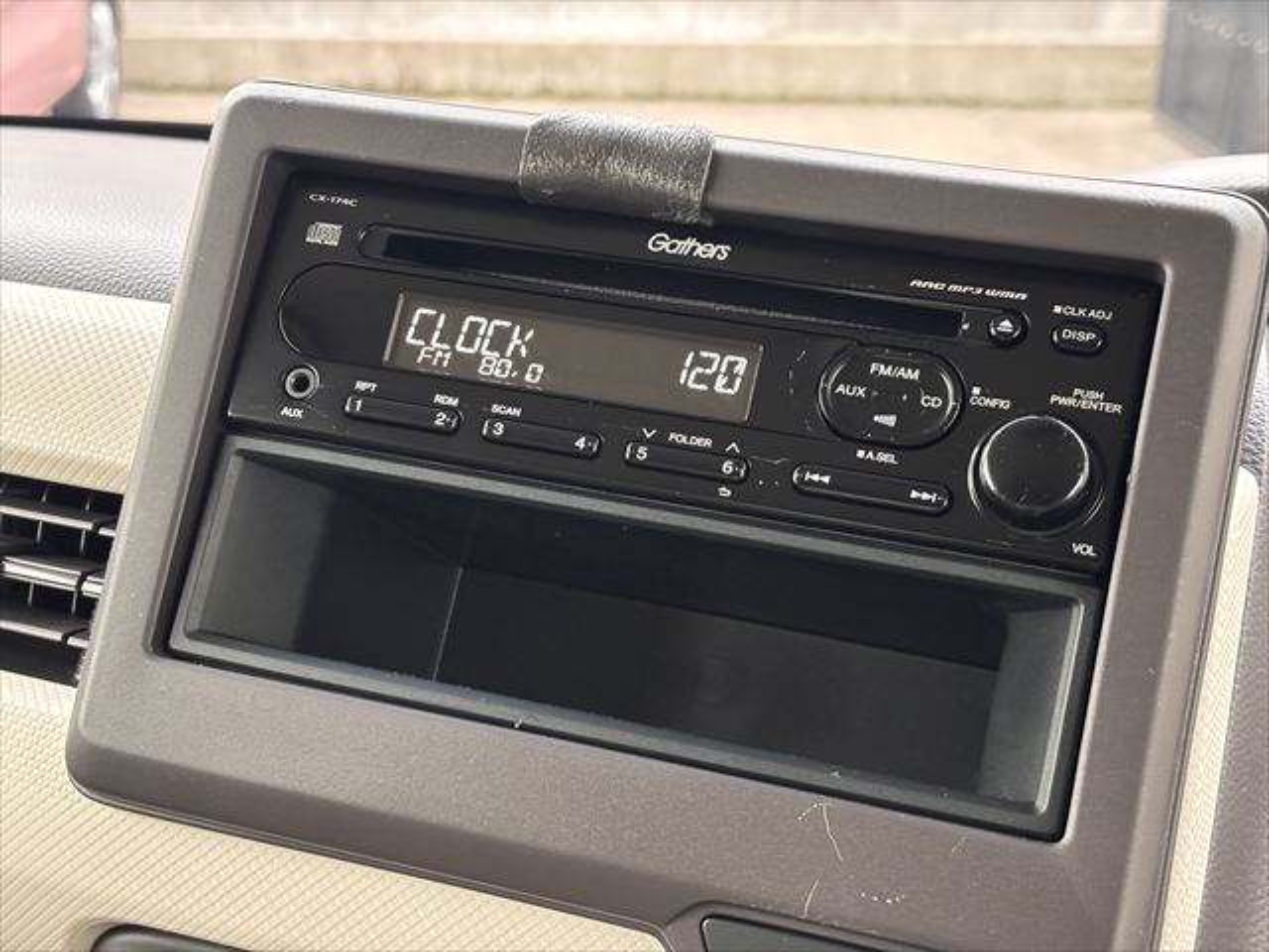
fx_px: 1906
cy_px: 476
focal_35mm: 52
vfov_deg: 28.0
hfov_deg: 36.8
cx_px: 634
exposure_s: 1/30
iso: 400
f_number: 1.6
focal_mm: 5.96
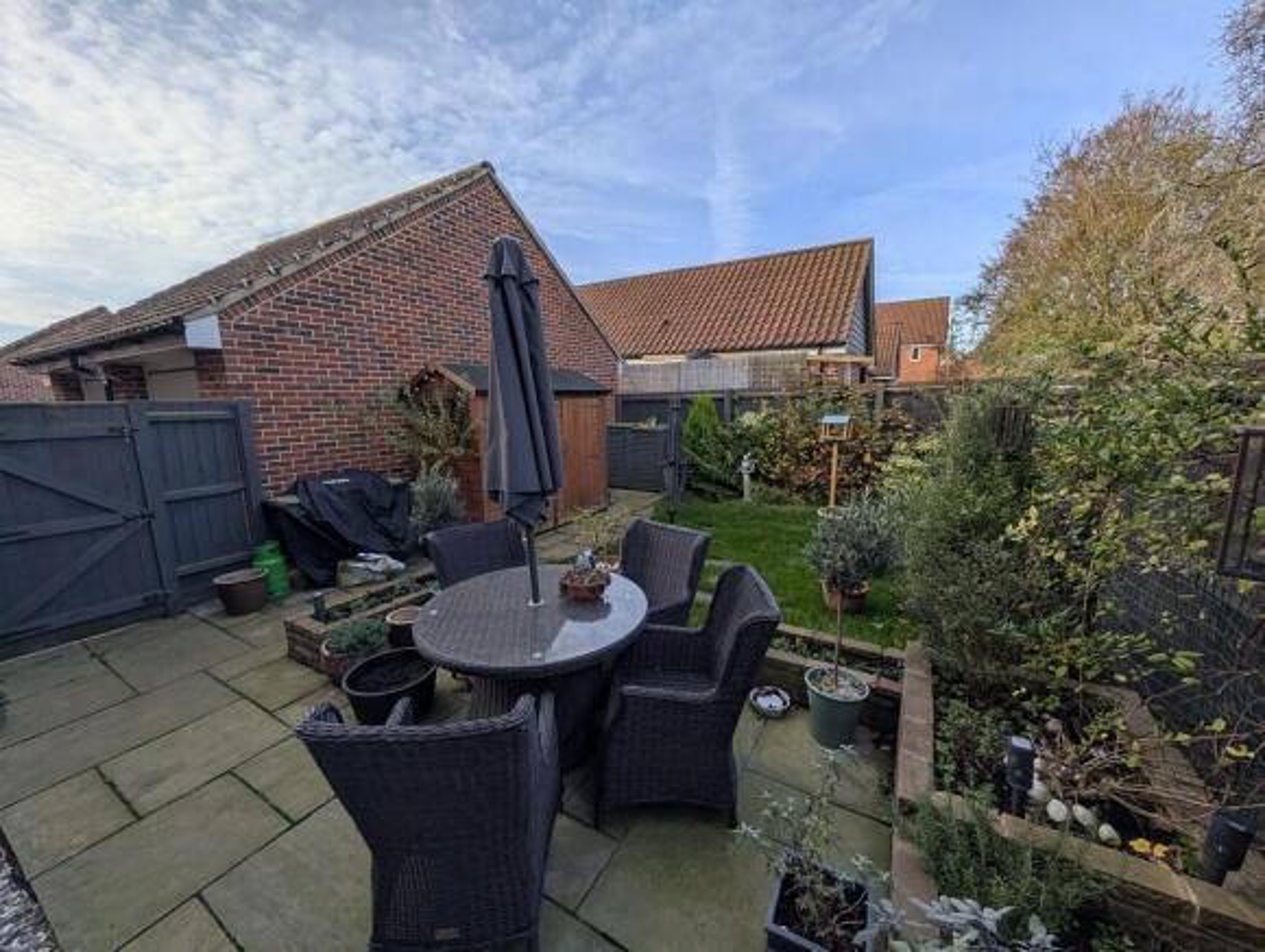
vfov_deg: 94.7
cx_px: 632
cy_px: 476
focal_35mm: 12
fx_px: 439
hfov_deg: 110.4
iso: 31
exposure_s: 1/1065
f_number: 1.7
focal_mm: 2.02
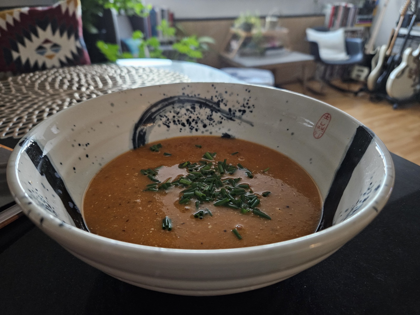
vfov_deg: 58.9
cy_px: 158
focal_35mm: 23
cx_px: 210
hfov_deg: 73.9
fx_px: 279
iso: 800
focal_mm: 5.4
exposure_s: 1/25
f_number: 1.8
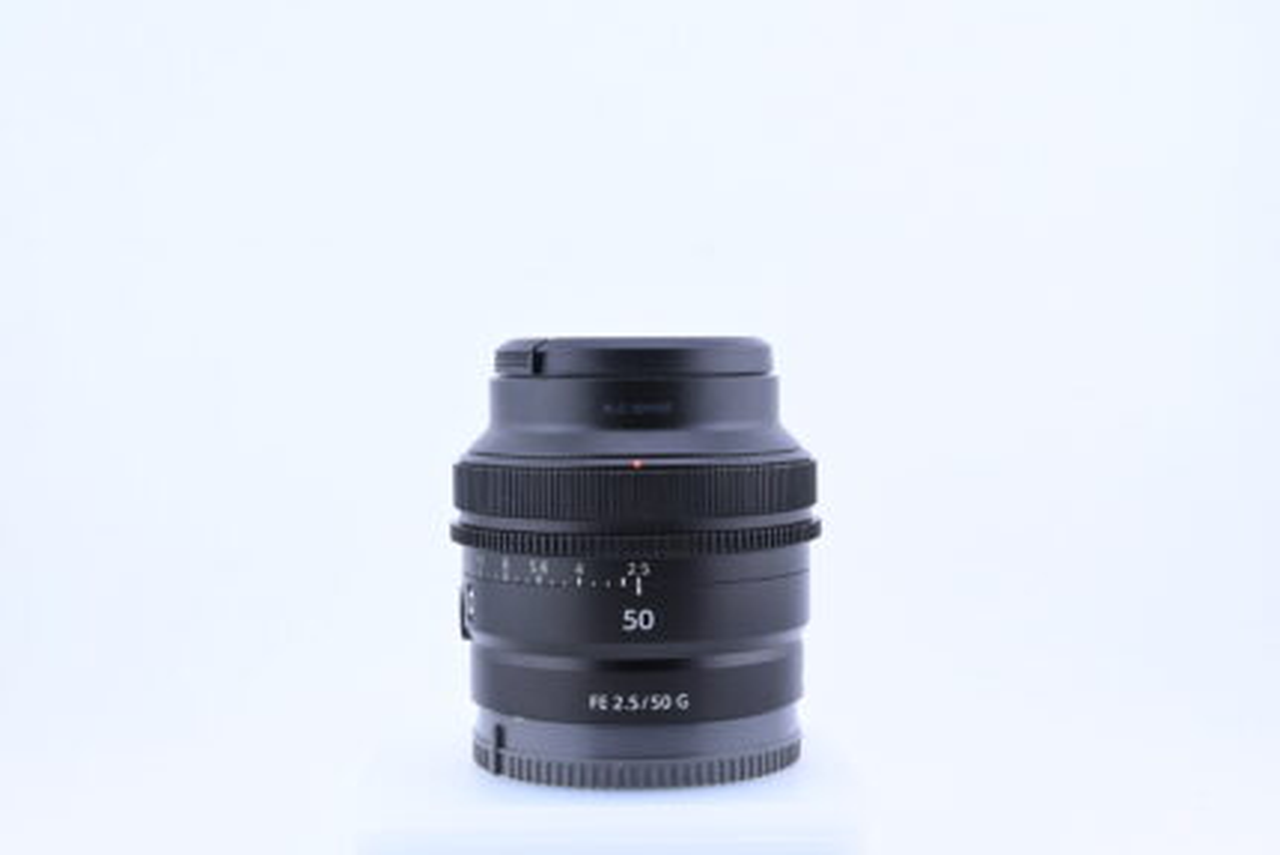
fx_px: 1921
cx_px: 640
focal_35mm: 54
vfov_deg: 25.1
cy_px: 428
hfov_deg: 36.9
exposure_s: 1/125
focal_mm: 36
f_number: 11
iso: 640
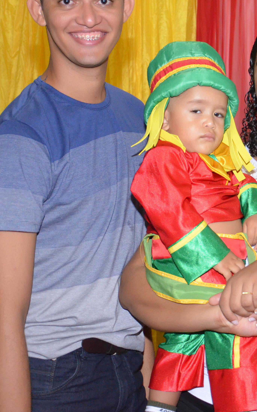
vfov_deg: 23.5
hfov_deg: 14.6
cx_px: 253
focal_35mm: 88
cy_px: 168
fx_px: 986
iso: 3200
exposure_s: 1/60
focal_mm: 32
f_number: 4.2
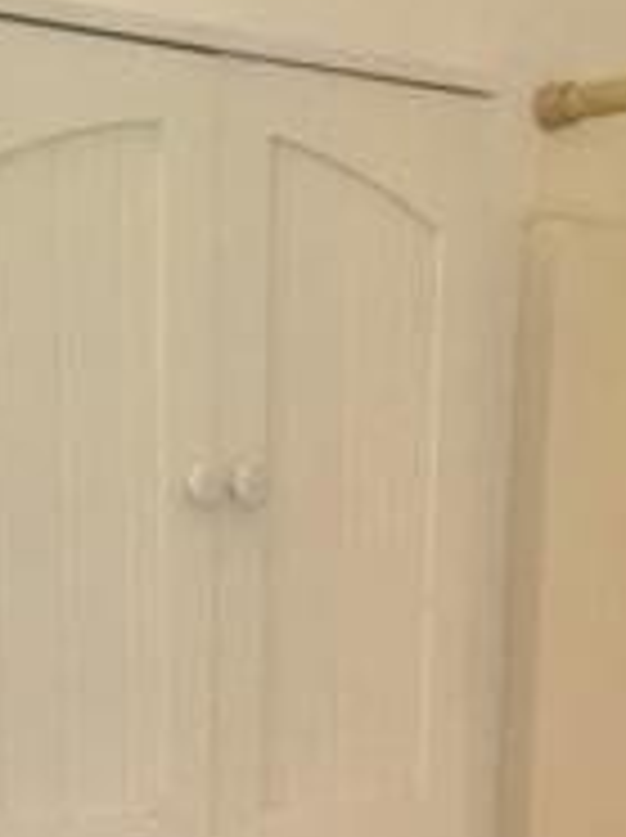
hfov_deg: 14.8
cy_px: 1413
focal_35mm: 100
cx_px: 338
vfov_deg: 16.9
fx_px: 2417
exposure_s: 1/15
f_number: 2.2
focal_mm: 4.15
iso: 25
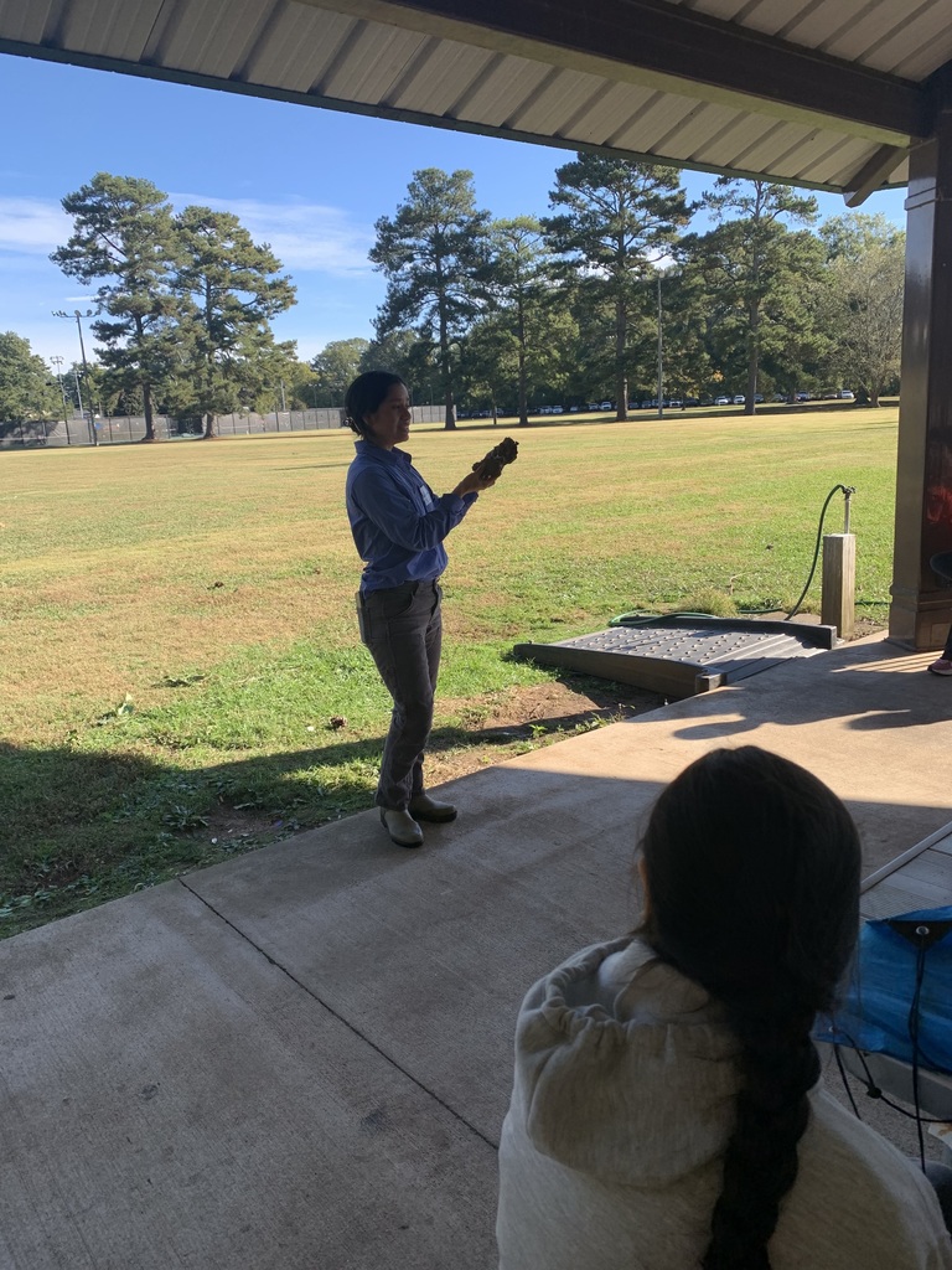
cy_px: 635
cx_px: 476
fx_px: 953
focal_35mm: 26
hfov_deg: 53.1
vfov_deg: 67.3
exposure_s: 1/664
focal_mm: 4.25
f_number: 1.8
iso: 25
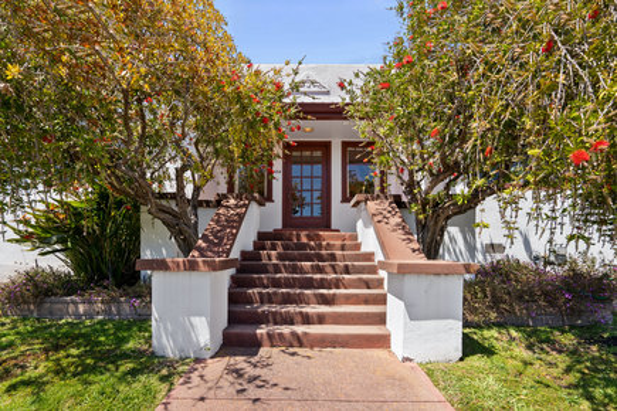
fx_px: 291
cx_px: 308
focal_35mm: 17
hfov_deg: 93.3
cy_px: 206
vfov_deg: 70.4
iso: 400
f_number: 9
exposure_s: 1/125
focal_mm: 17
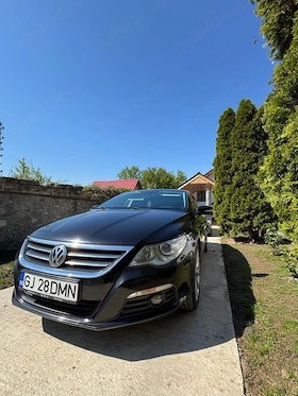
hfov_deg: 81.8
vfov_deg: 98.1
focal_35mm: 15
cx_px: 152
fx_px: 172
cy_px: 203
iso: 40
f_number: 2.2
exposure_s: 1/1110
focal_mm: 2.22
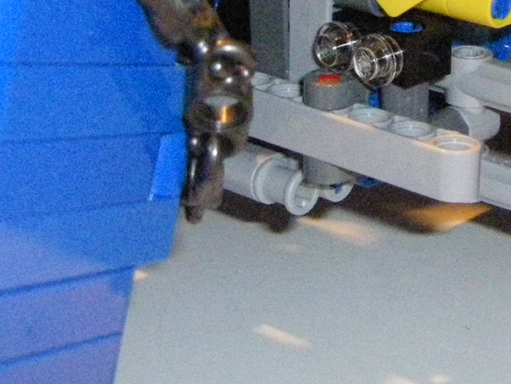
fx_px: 1757
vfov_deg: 12.3
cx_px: 369
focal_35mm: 119
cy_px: 23
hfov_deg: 16.5
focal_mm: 6.3
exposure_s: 1/50
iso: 800
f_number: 7
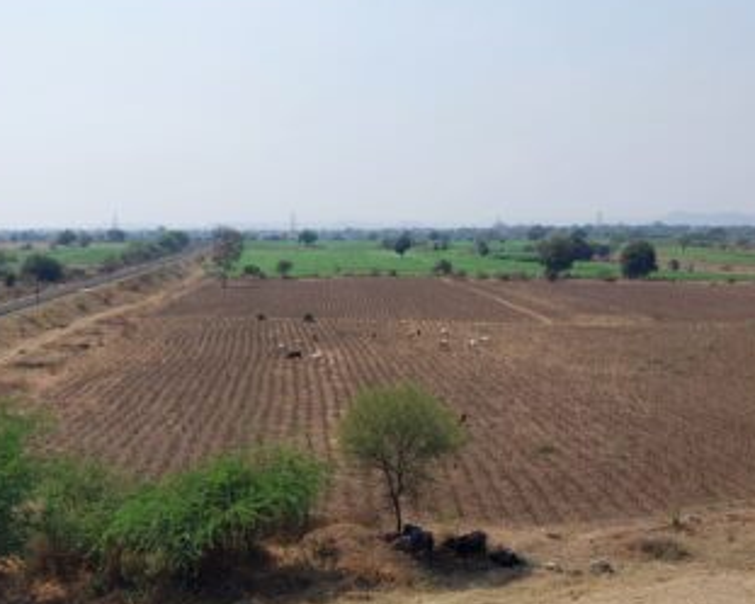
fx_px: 939
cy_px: 342
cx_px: 337
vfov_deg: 35.6
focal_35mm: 42
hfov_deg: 43.7
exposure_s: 1/1057
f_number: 1.8
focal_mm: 4
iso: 20
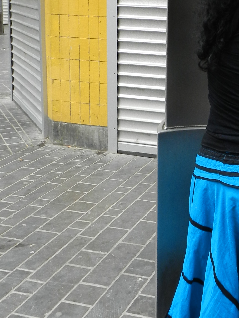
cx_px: 216
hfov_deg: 24.9
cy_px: 86
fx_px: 525
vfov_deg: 33.2
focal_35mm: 57
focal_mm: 4
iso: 160
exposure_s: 1/125
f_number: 3.4
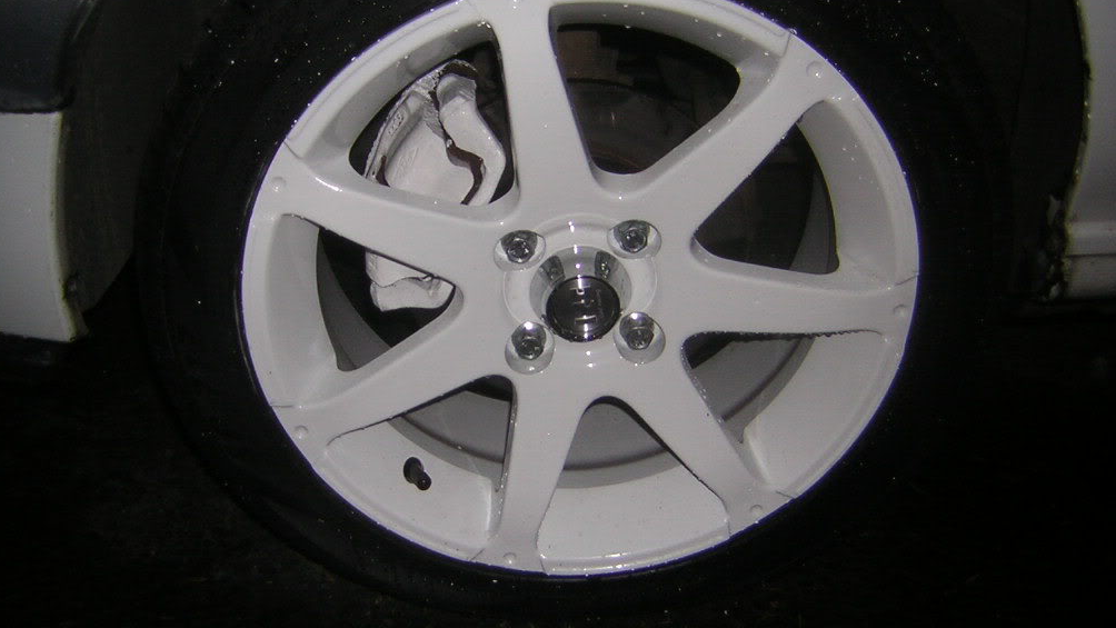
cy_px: 308
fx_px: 1184
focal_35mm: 40
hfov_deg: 50.5
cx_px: 557
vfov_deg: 29.7
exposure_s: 1/60.1
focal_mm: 4.7
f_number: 2.6
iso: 50
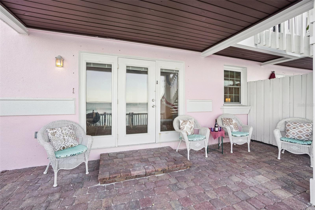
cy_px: 105
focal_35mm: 15
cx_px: 158
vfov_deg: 77.3
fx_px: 131
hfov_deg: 100.4
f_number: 8
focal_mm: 10
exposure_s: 1/45
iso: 100
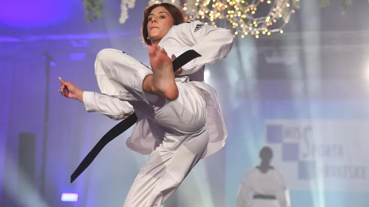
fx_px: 724
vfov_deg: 16.3
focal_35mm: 74
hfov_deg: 28.6
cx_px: 185
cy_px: 105
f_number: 5
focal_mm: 70
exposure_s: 1/400
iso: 1000
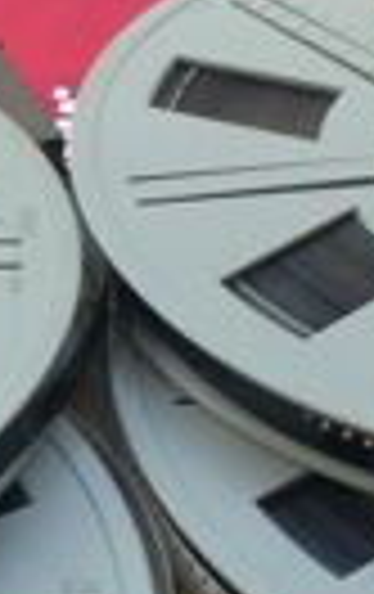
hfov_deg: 13.6
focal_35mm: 96
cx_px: 77
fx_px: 1559
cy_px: 536
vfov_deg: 21.1
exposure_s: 1/60
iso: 320
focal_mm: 4.5
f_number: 4.5
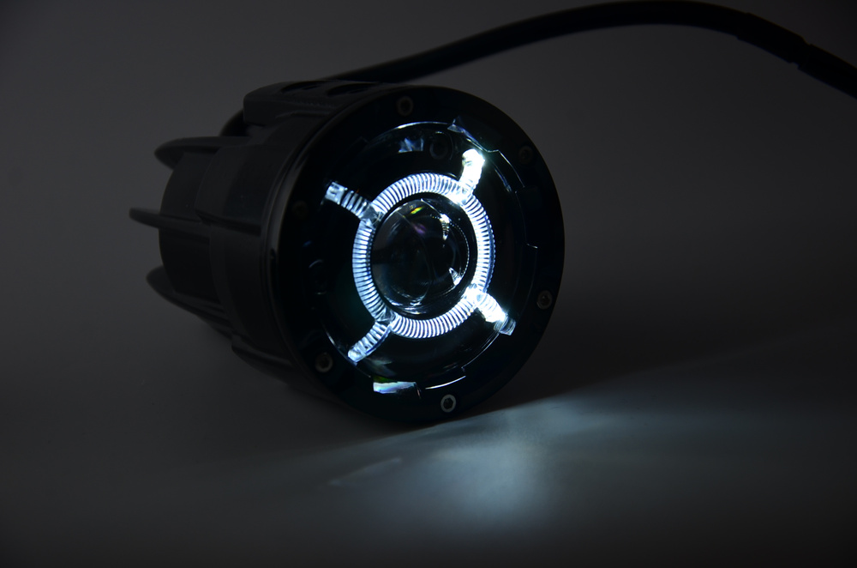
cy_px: 284
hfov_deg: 19.5
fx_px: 2494
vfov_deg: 13.0
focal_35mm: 105
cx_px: 428
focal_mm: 70
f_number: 5.3
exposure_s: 1/125
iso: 100
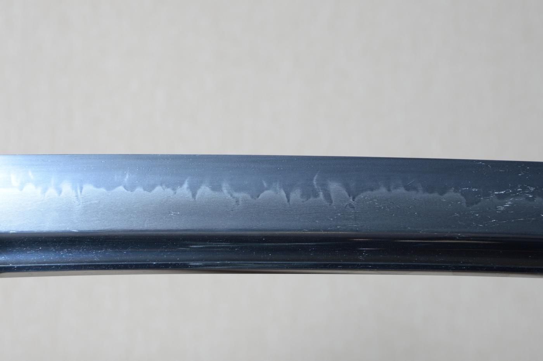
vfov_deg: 13.0
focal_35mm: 105
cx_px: 272
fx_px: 1582
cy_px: 180
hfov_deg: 19.5
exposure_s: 1/2
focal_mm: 70
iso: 400
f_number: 11
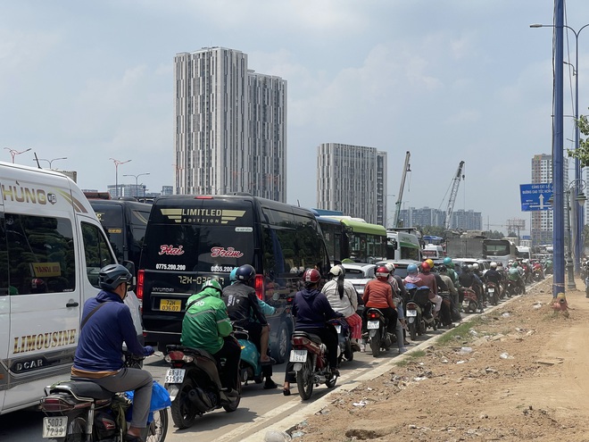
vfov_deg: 22.9
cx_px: 294
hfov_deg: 30.3
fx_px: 1089
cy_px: 221
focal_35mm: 64
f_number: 2.2
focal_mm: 7.5
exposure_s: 1/1876
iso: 20
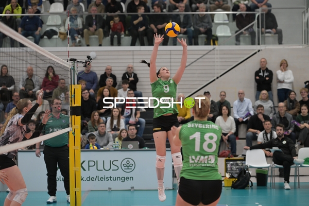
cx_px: 154
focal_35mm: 110
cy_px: 103
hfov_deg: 18.6
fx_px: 944
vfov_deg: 12.5
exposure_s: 1/800
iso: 2000
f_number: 2.8
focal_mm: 110
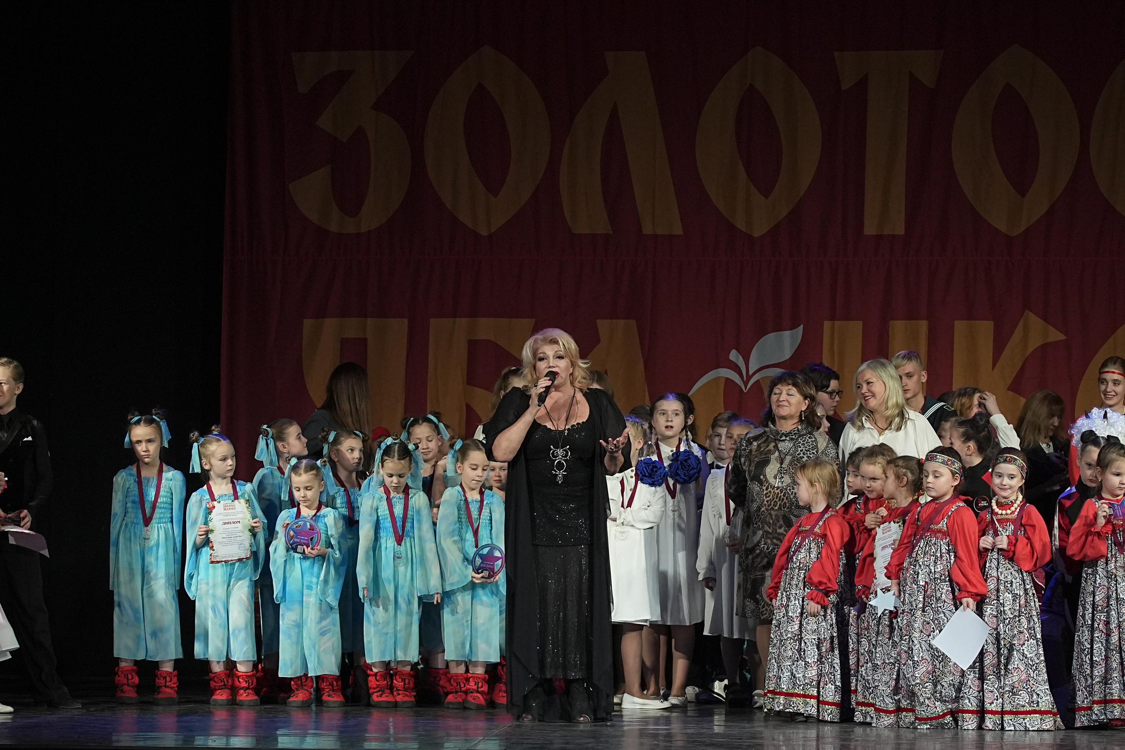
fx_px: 3781
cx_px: 562
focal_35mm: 121
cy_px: 375
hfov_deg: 16.9
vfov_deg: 11.3
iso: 2500
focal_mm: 81
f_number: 4
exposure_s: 1/400
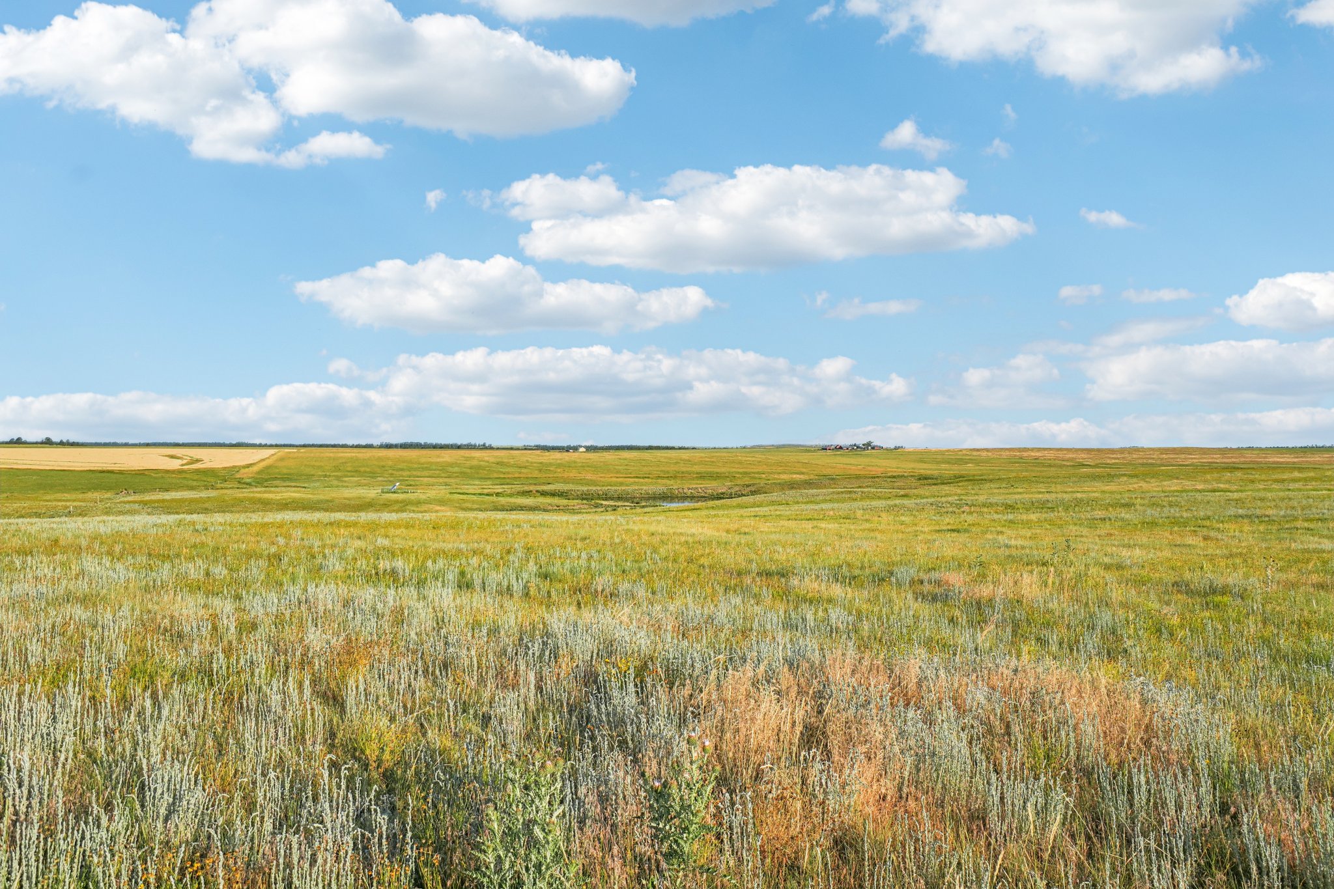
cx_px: 667
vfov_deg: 47.9
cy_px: 444
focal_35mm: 27
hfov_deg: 67.4
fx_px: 1000
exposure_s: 1/1600
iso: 400
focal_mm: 18
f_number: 8
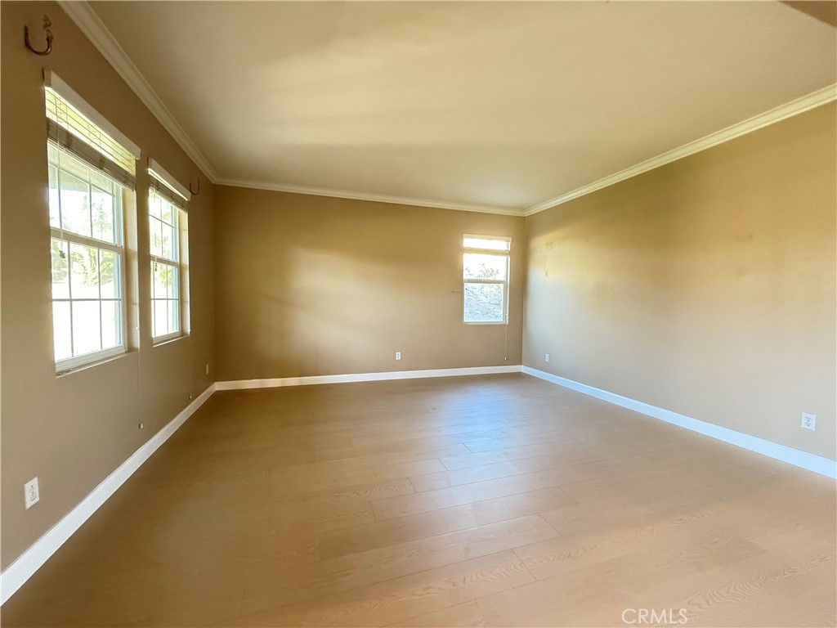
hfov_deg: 102.1
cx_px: 418
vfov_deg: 85.7
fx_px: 339
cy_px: 314
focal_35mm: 14
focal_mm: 2.22
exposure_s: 1/60
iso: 640
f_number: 2.2
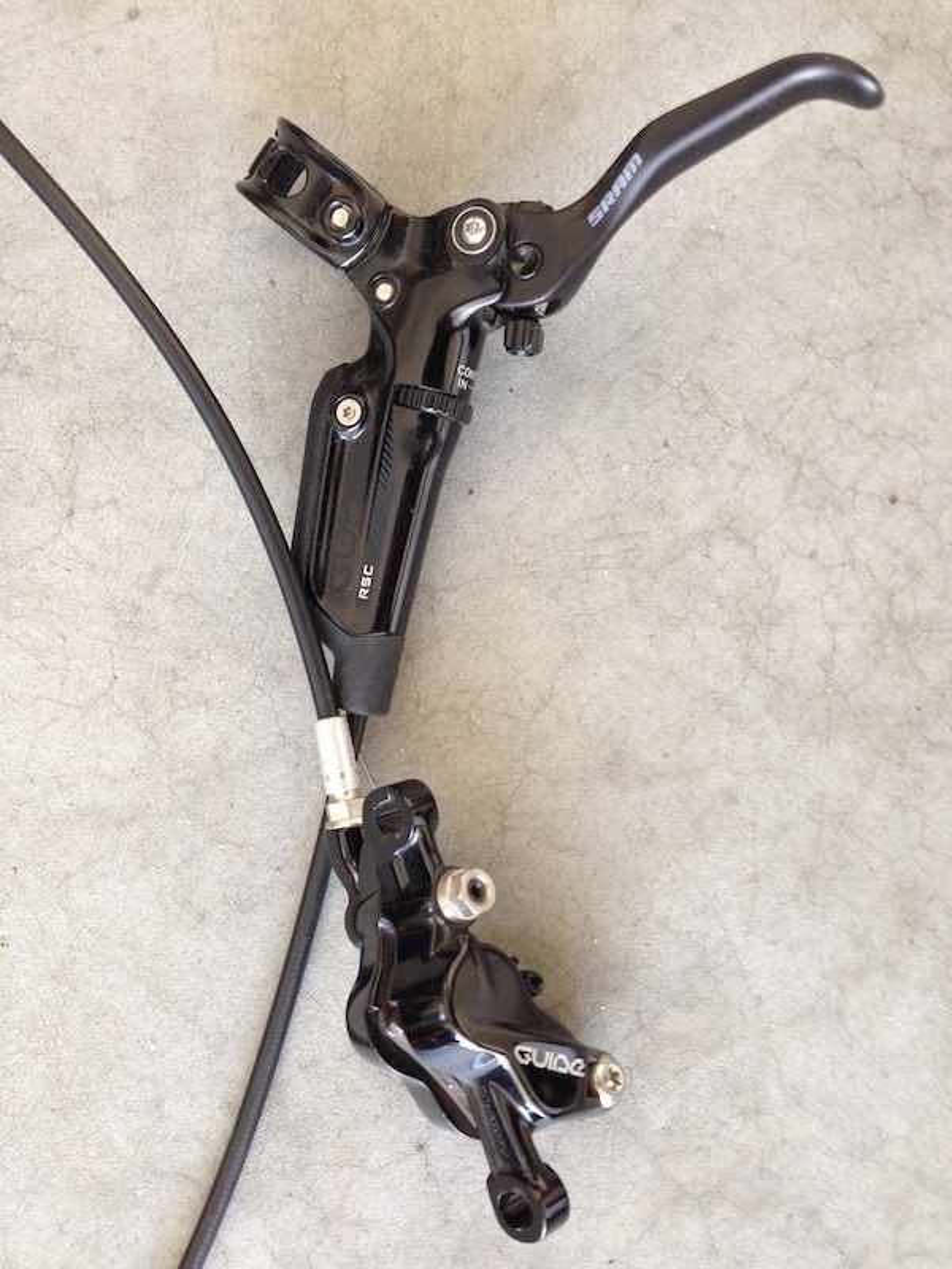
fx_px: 1210
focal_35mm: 33
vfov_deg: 55.4
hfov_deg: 42.9
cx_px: 476
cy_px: 634
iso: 80
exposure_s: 1/20
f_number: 2.4
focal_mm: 4.12
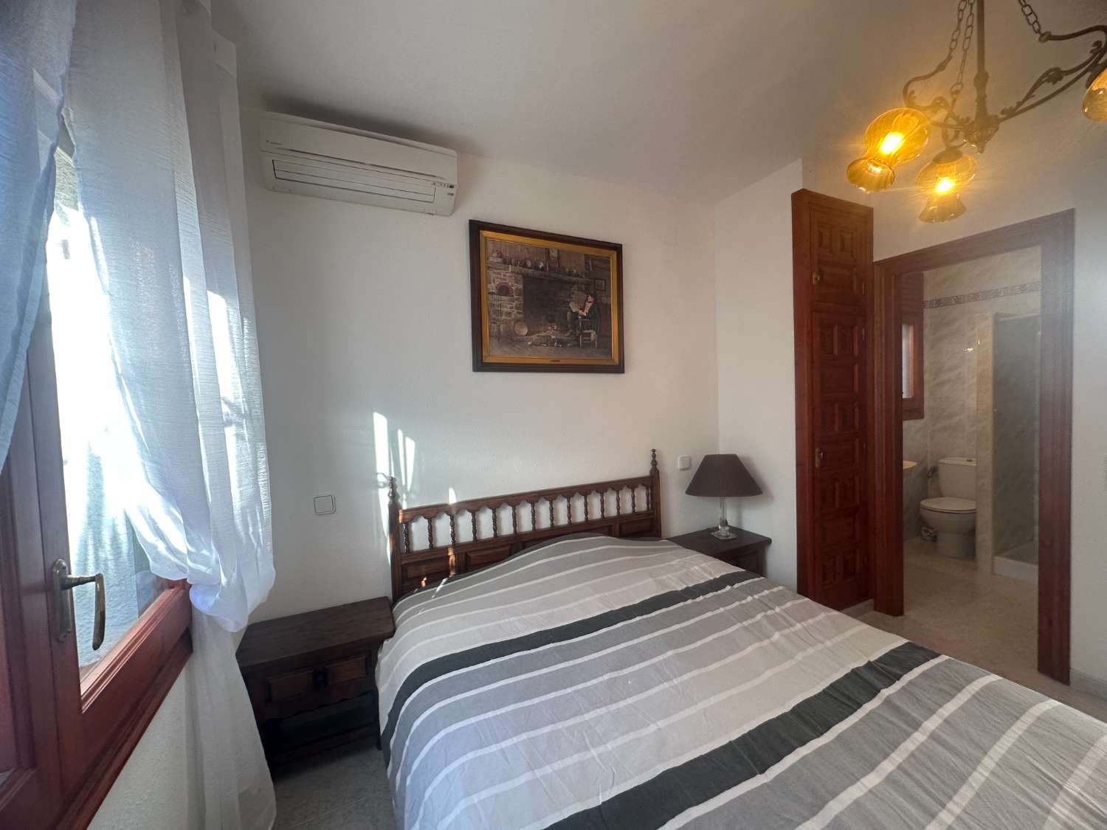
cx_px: 554
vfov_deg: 85.7
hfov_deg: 102.1
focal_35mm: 14
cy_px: 415
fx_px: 448
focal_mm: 2.22
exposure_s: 1/100
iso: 100
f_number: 2.2
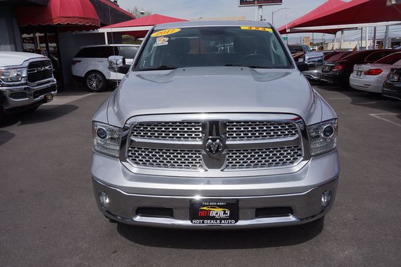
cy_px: 134
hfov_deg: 59.5
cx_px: 200
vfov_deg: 41.7
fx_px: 351
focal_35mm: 32
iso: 100
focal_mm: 21
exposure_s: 1/320
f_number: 11
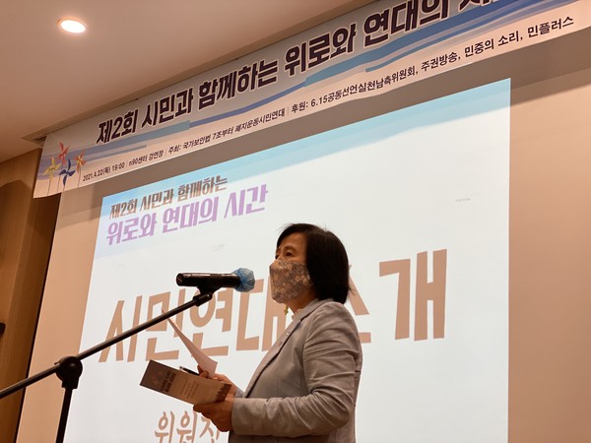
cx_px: 296
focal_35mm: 52
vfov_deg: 28.0
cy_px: 222
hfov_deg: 36.8
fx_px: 888
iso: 160
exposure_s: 1/120
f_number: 2
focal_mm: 6
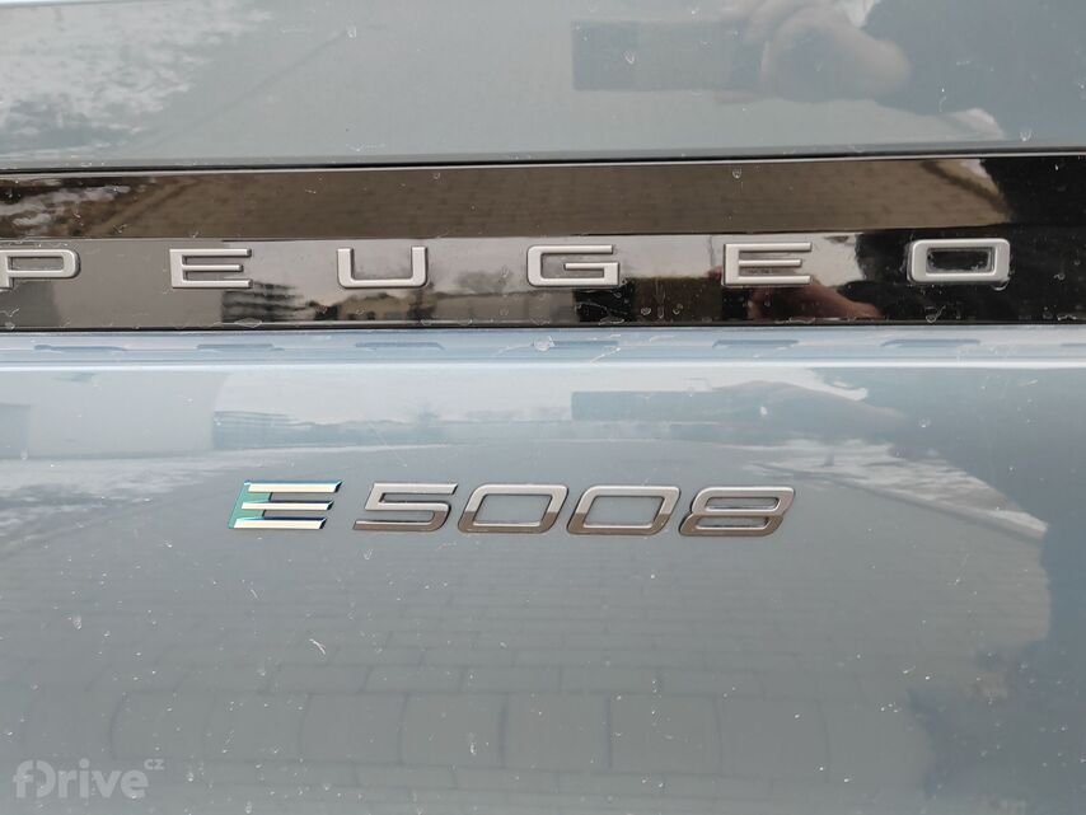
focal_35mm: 27
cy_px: 408
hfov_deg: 65.3
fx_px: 847
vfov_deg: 51.4
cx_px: 543
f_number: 1.9
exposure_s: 1/100
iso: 125
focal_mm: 5.52
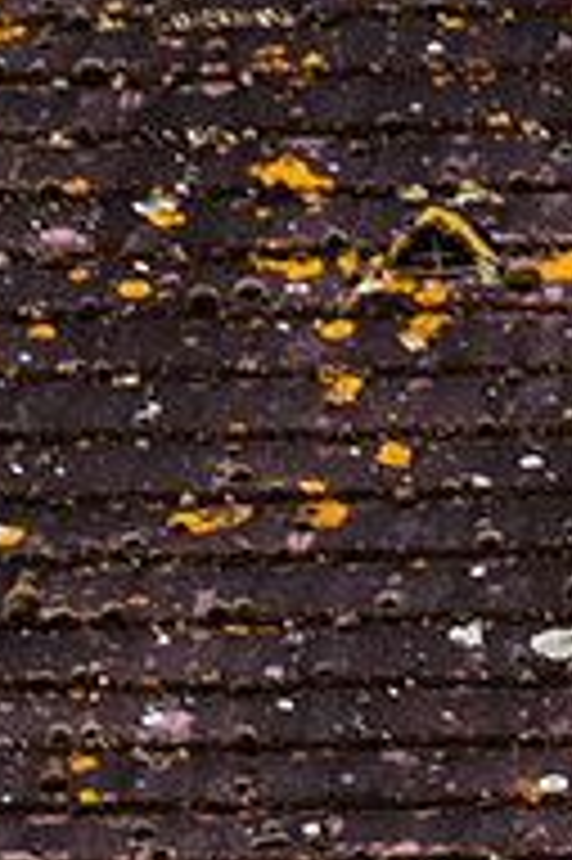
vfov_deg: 4.3
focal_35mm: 452
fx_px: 10796
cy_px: 3129
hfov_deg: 2.9
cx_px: 2558
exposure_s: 1/100
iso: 160
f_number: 5.6
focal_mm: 26.6
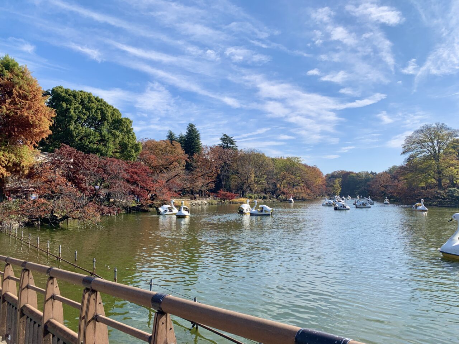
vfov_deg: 53.1
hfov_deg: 67.3
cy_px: 172
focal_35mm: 26
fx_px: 345
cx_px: 230
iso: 25
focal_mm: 4.25
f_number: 1.8
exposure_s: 1/2994
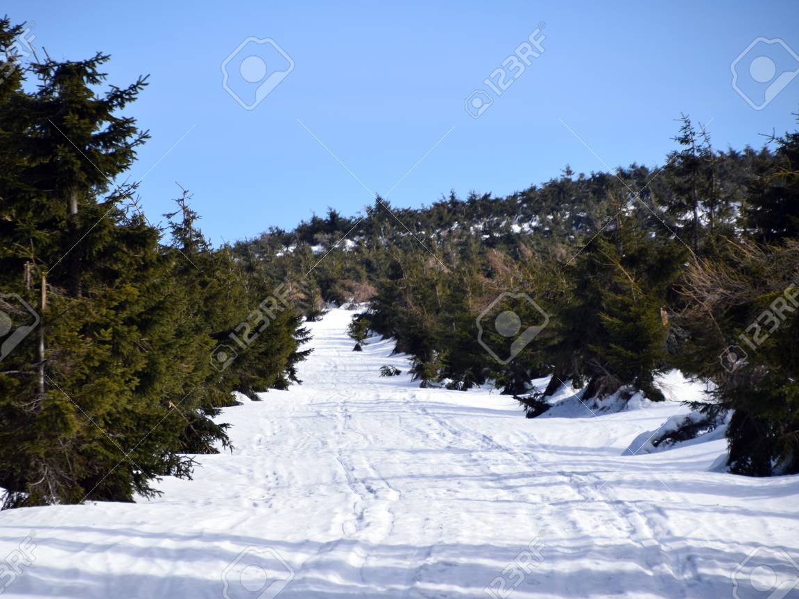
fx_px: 6198
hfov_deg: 7.4
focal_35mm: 269
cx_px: 379
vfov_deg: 5.5
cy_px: 300
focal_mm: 165
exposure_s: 1/800
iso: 200
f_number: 7.1
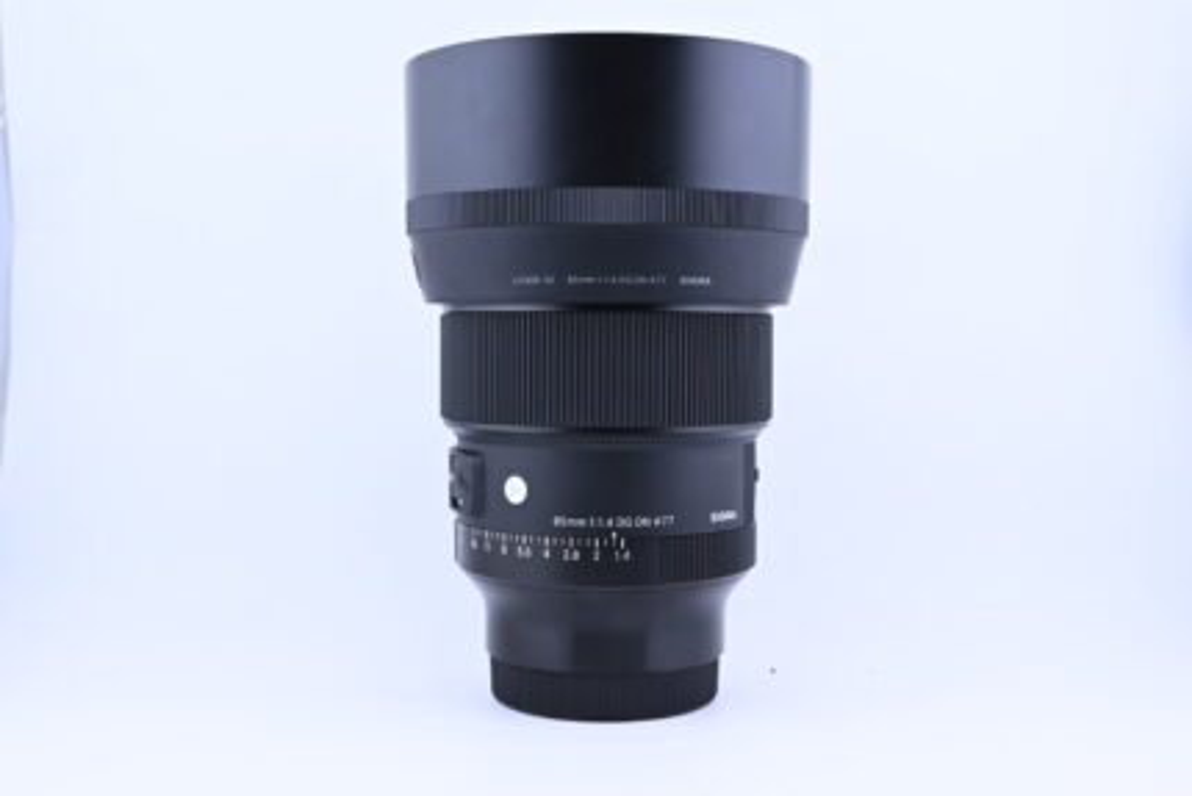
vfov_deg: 31.9
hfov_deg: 46.4
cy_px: 398
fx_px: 1391
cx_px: 596
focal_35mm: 42
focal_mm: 28
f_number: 11
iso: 640
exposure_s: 1/125
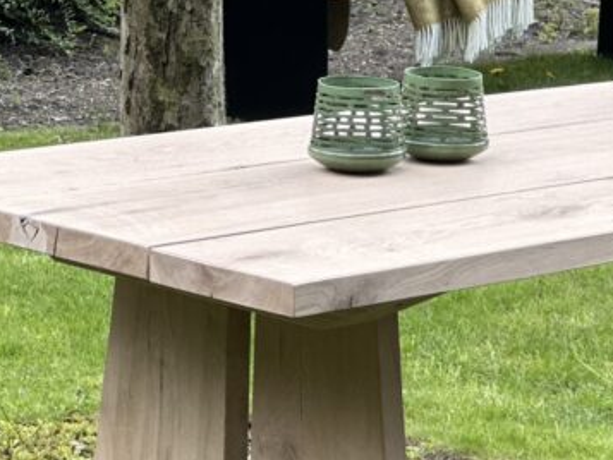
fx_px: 3915
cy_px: 297
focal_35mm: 221
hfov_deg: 8.9
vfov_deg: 6.7
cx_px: 598
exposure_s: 1/121
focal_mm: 9
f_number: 2.8
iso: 32
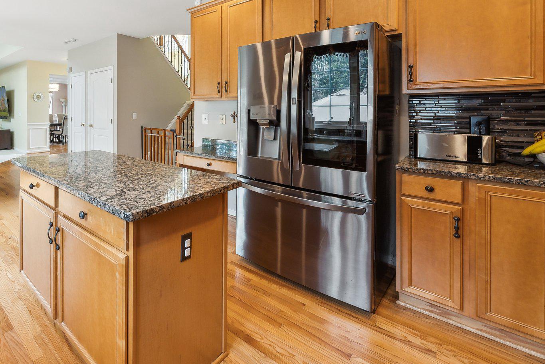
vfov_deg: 65.1
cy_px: 113
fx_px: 273
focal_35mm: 18
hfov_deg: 83.3
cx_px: 141
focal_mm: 12
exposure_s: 1/20
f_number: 7.1
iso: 640
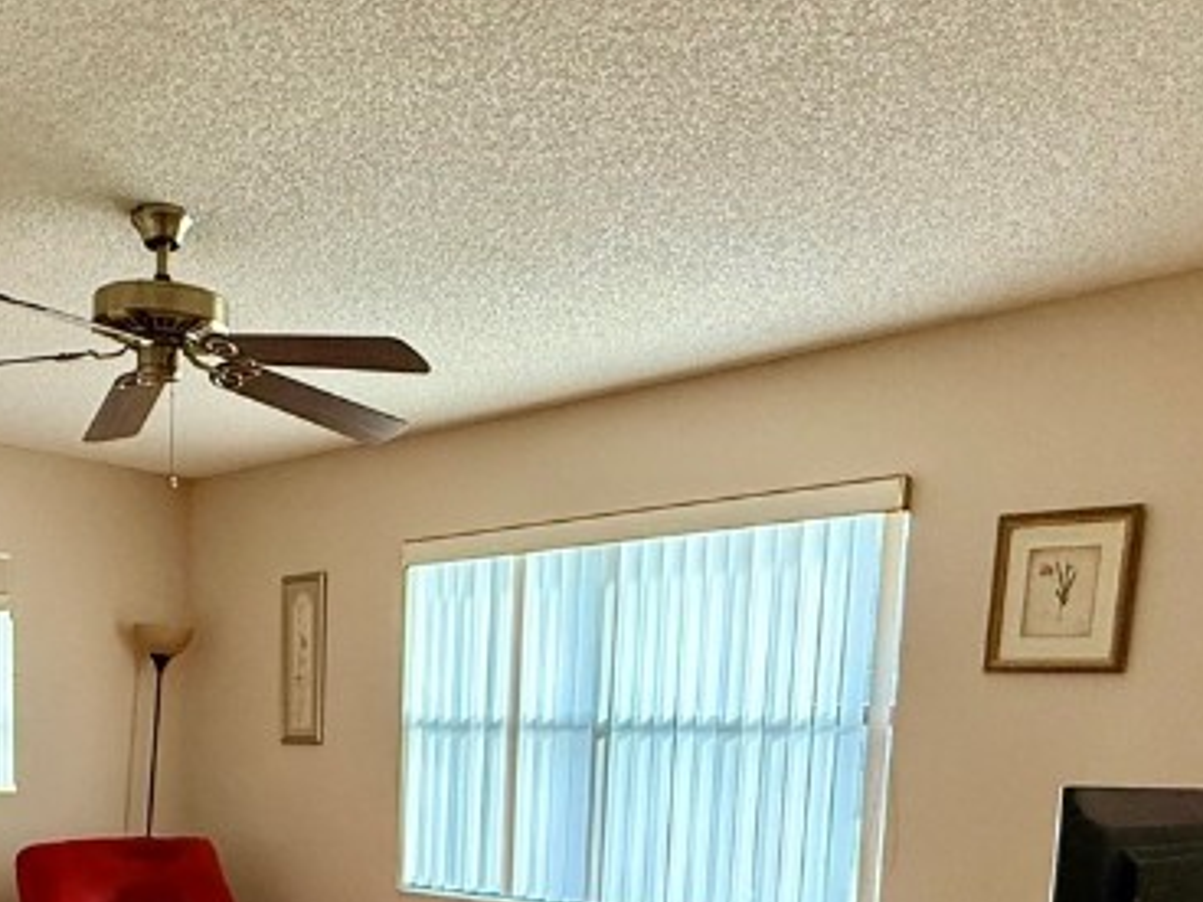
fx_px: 1355
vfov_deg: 33.3
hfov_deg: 46.6
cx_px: 343
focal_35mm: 39
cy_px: 928
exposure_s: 1/60
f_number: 2.2
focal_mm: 2.22
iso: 400
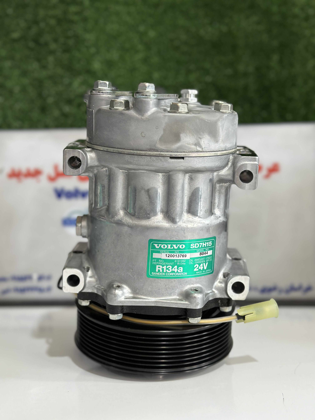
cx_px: 158
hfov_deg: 30.3
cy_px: 210
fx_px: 582
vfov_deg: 39.7
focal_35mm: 48
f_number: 1.78
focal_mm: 6.86
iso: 125
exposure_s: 1/90
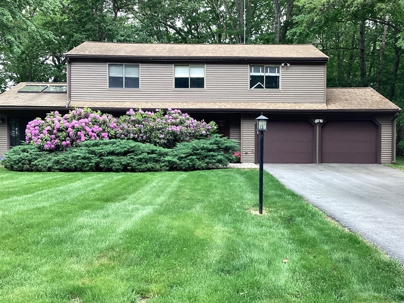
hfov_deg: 45.7
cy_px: 148
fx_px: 479
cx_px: 217
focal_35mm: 41
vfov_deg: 35.2
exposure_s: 1/120
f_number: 2.4
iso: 40
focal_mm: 3.3
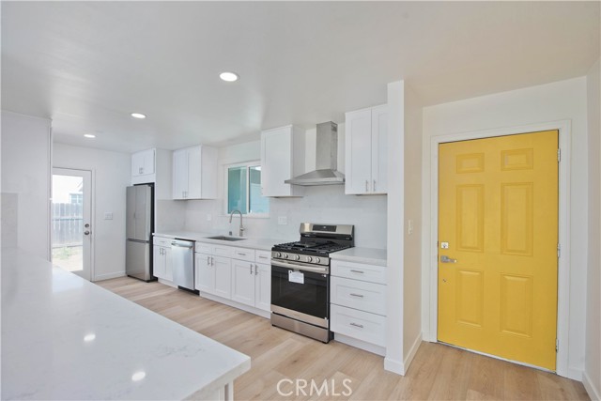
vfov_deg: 73.8
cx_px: 300
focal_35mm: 16
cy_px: 200
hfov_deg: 96.7
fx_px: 267
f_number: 5.6
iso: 400
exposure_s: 1/400
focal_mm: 16
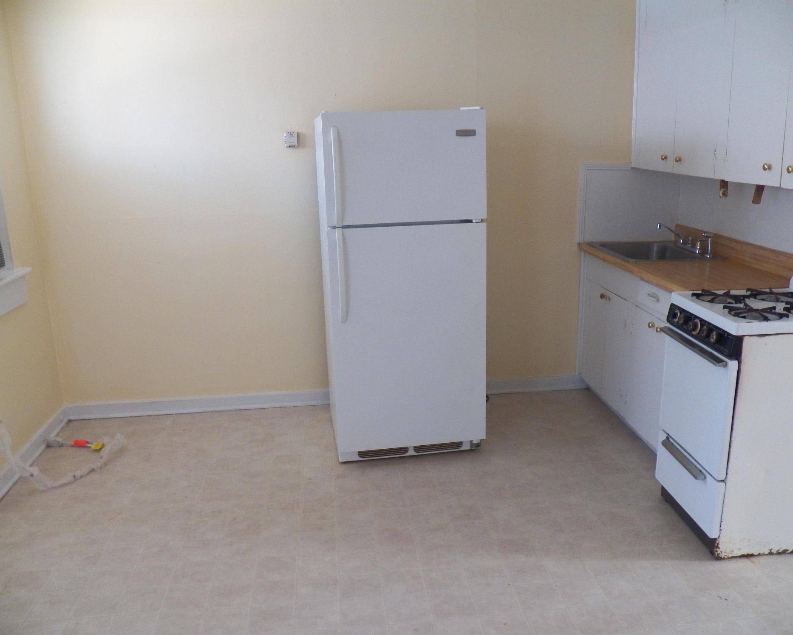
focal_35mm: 30
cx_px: 408
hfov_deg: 58.8
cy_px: 322
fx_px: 704
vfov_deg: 48.5
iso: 250
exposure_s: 1/30
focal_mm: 4.9
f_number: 2.8
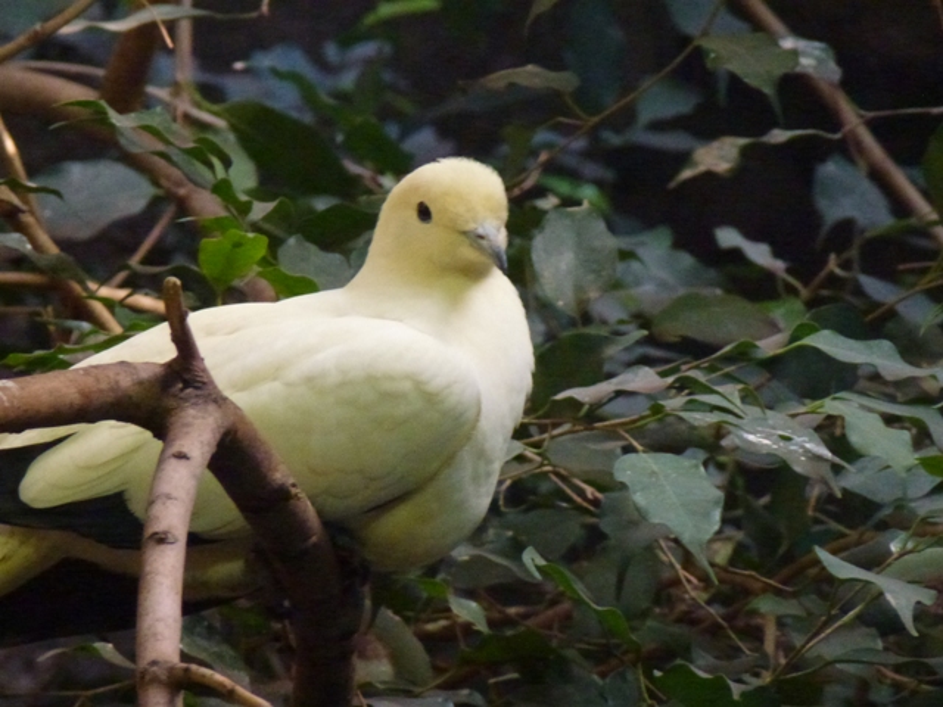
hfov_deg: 3.9
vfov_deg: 3.0
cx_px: 472
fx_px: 13730
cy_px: 354
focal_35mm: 504
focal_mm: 68.8
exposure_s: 1/50
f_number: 5.9
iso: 800
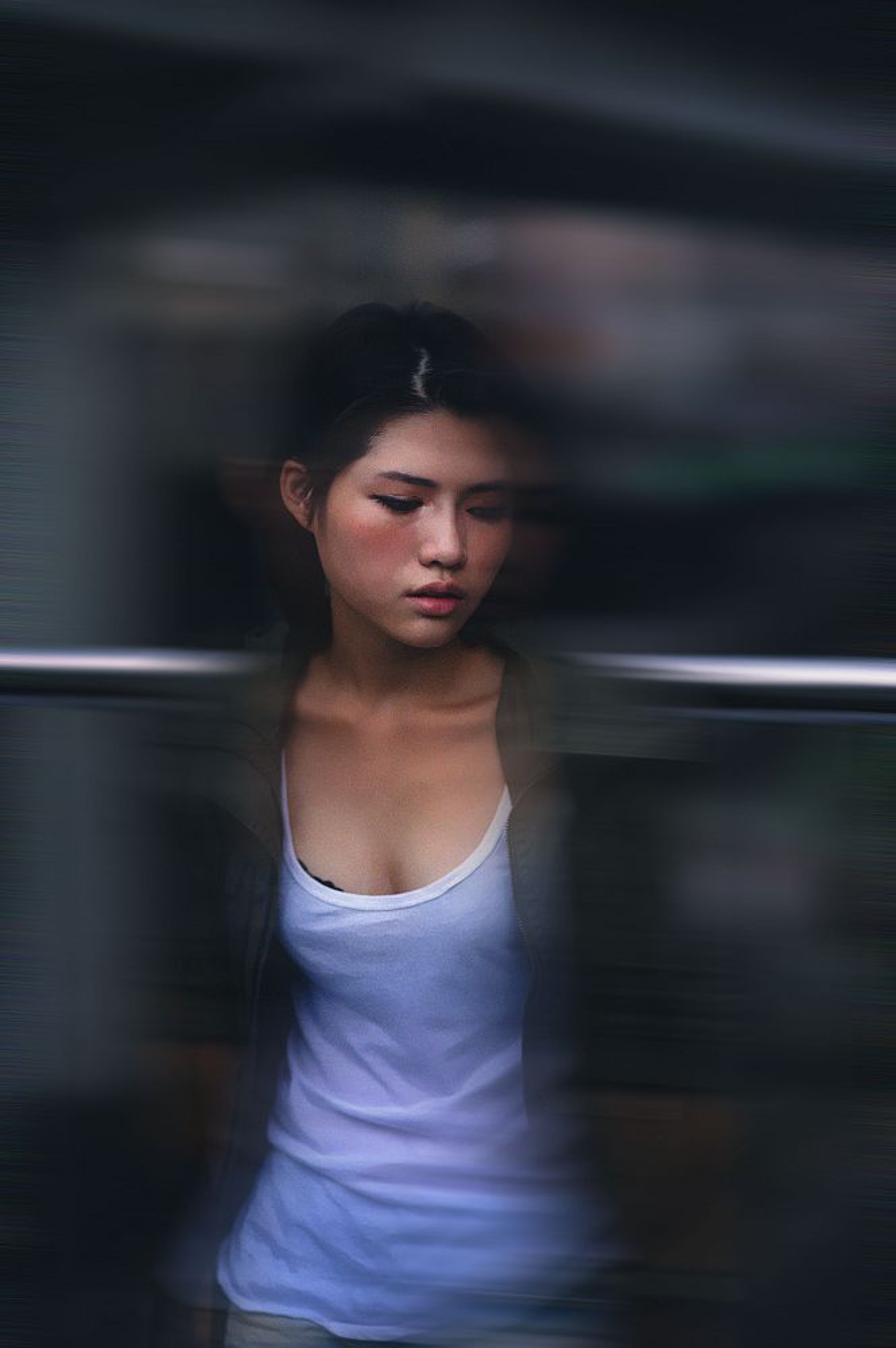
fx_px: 3179
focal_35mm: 85
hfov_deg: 16.0
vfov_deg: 23.9
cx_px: 448
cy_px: 674
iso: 320
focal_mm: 85
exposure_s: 1/640
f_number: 2.2
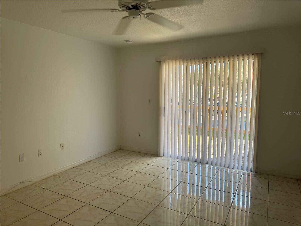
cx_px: 150
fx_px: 209
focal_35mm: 24
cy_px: 113
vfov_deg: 56.8
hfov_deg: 71.6
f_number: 1.78
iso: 64
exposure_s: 1/167
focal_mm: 6.76
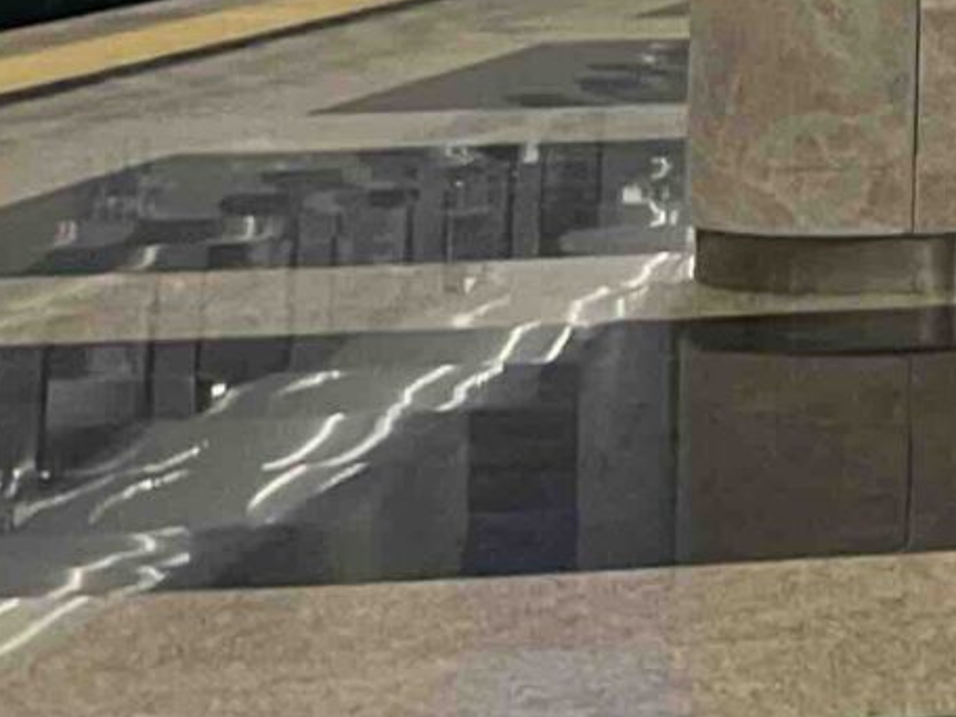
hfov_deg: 10.5
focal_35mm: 146
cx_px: 2671
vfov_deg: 9.7
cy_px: -556
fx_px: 4032
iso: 320
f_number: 1.6
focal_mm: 5.1
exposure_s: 1/50
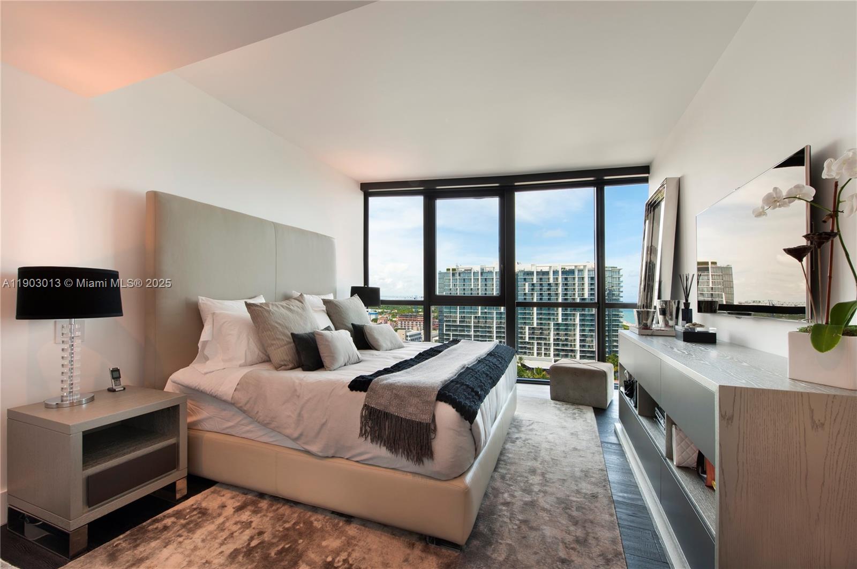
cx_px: 428
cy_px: 284
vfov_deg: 81.1
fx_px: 333
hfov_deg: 104.3
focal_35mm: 14
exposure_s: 1/50
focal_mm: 14
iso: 200
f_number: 13
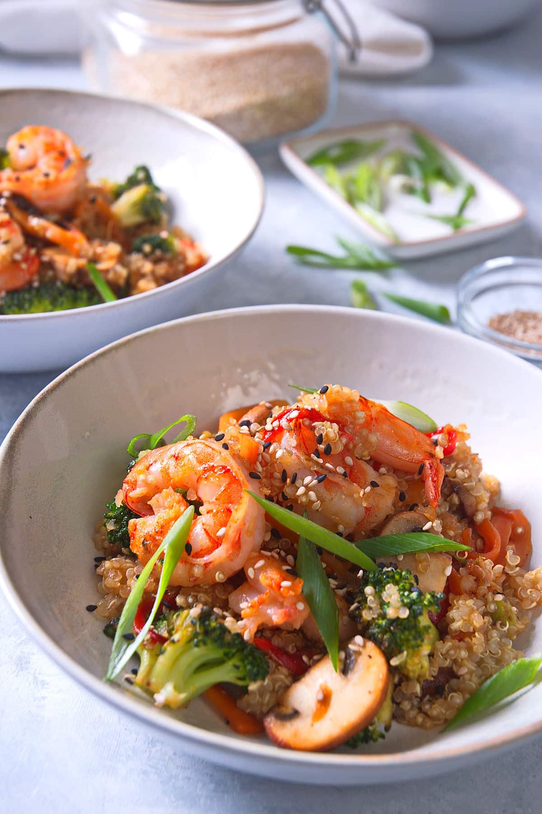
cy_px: 407
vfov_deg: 30.5
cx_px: 271
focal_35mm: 66
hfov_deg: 20.6
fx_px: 1490
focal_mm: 44
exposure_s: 1/125
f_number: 7.1
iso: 100
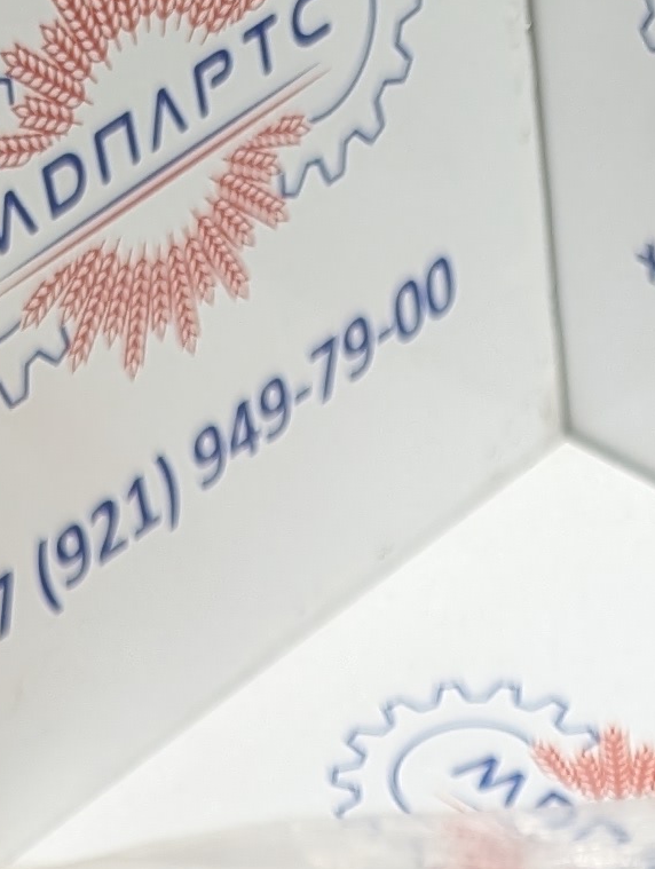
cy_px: 2140
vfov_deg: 12.0
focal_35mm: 129
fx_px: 3245
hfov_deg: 11.4
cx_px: 734
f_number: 1.68
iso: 102
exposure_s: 1/87
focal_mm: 6.9
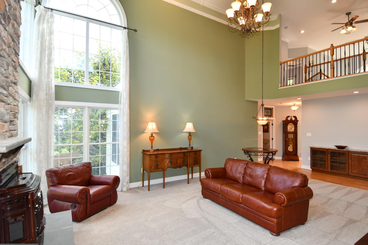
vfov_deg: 64.5
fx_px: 194
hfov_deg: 86.9
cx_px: 191
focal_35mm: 19
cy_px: 128
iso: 200
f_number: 4.5
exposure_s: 1/80
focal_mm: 12
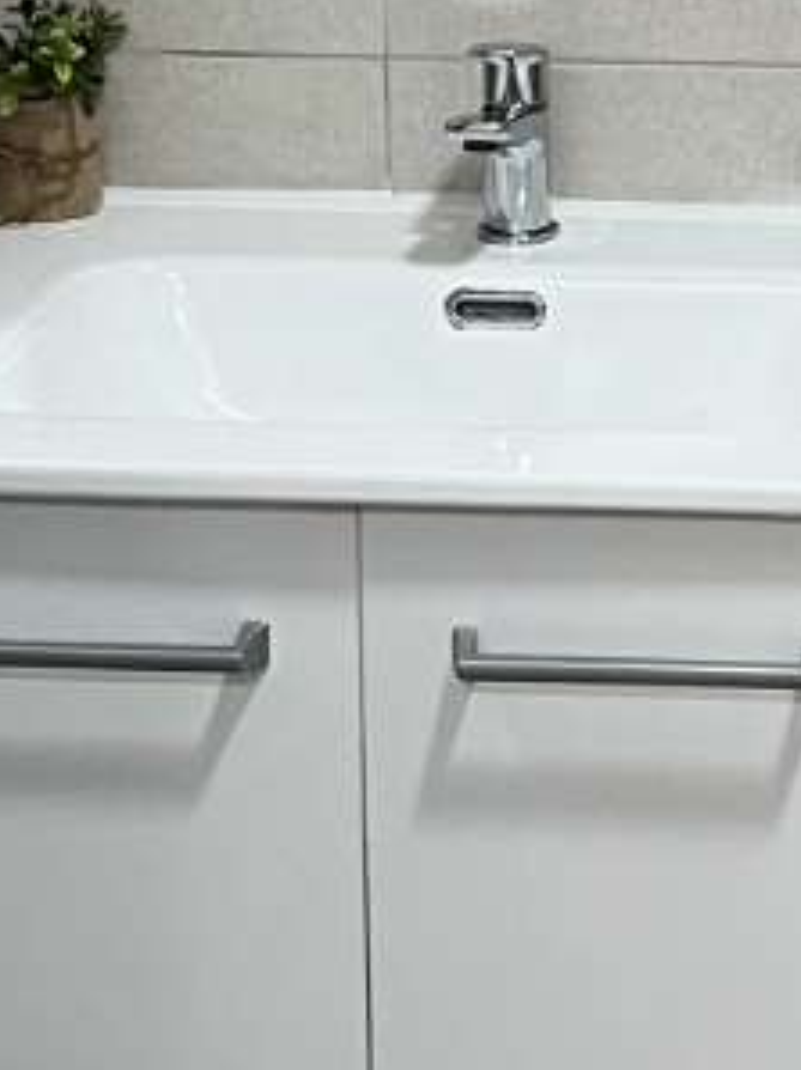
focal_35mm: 131
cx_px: 946
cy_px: -50
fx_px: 4048
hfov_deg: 11.1
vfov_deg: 14.8
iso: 64
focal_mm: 5.1
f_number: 1.6
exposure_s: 1/50
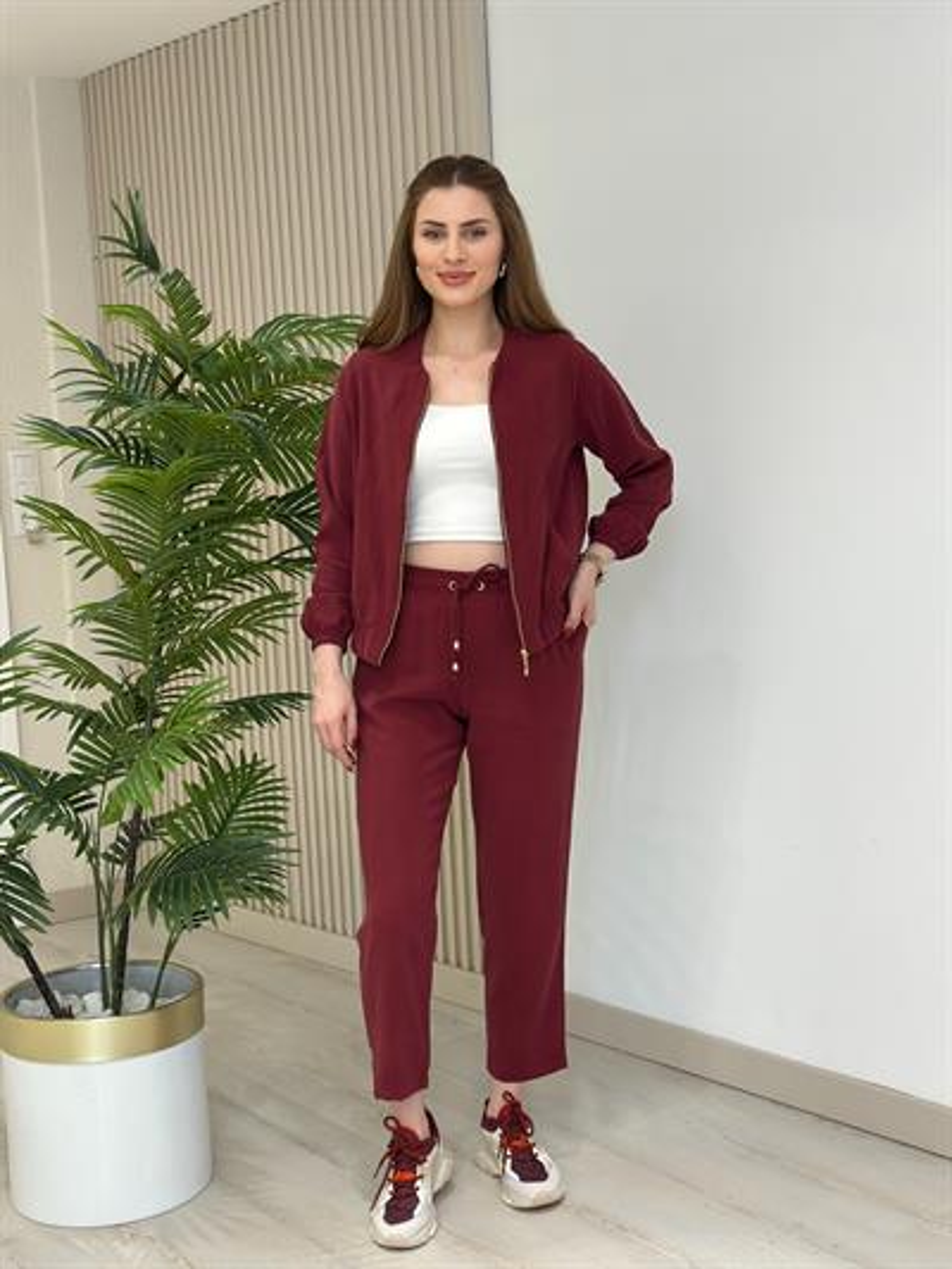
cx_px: 476
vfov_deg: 39.6
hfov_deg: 30.3
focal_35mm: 48
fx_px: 1759
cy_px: 634
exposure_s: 1/200
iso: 80
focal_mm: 6.86
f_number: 1.78
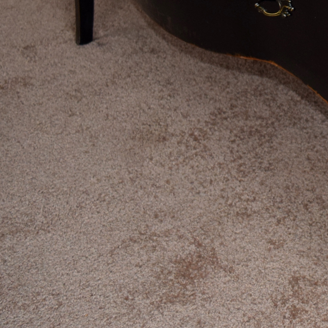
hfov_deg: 16.8
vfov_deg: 17.8
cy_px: 16
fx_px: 1029
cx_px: 457
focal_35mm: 96
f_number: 5
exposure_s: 1/100
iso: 800
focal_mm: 24
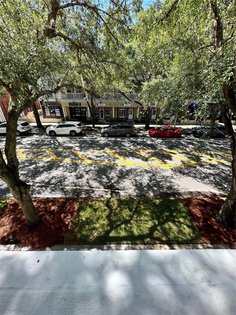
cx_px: 118
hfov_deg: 85.7
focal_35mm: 14
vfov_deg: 102.1
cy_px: 158
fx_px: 127
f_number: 2.2
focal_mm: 2.22
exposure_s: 1/371
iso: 40
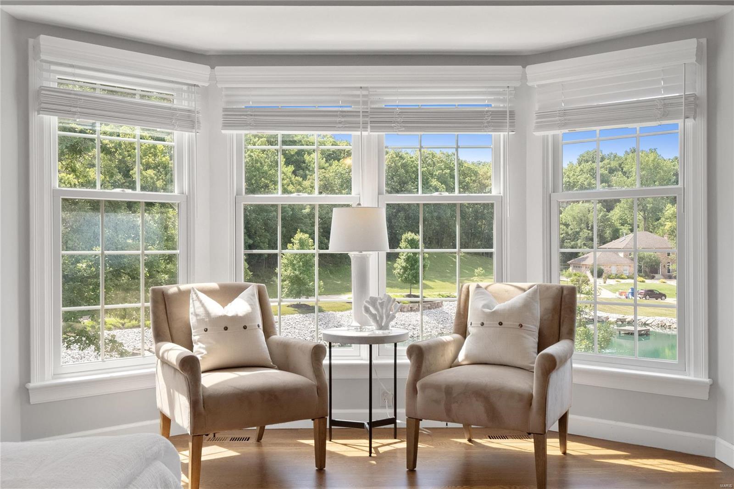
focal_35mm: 36
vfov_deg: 36.9
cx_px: 367
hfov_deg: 53.1
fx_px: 734
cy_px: 244
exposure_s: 1/125
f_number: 6.3
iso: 800
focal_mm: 18
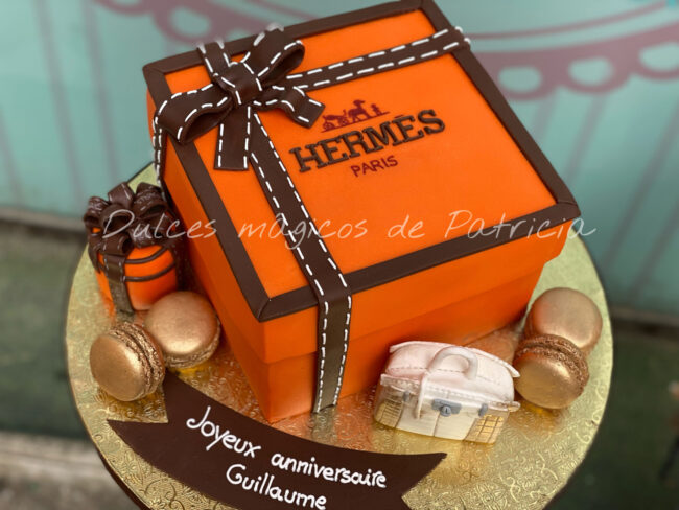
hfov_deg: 36.8
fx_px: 1020
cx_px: 340
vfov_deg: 28.1
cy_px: 255
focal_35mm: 52
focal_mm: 6
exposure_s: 1/122
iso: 40
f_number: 2
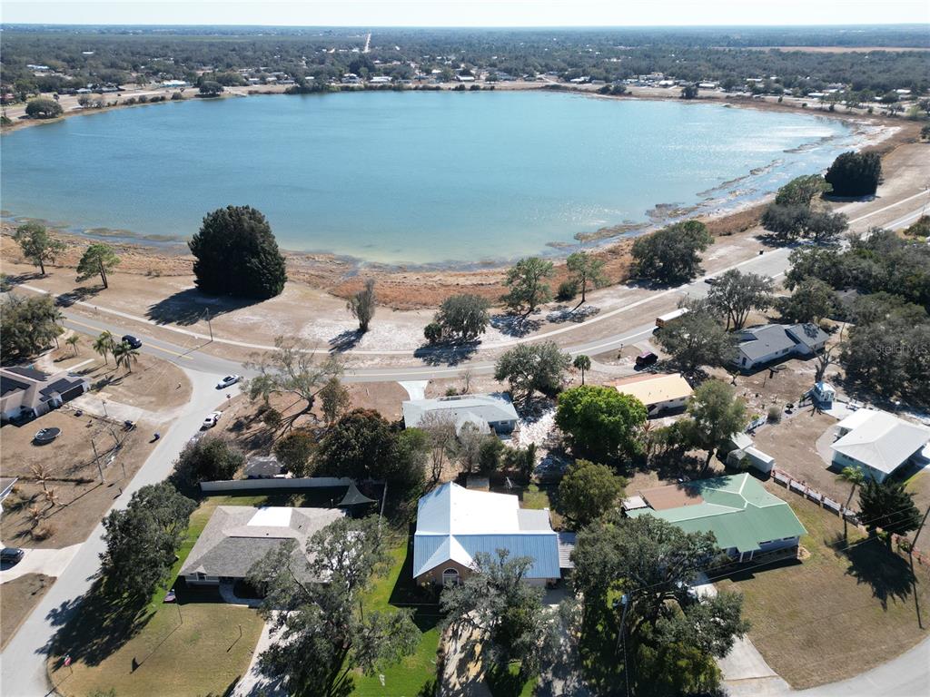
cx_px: 465
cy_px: 348
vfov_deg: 56.8
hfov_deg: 71.6
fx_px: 645
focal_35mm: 24
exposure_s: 1/2500
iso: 200
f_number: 1.7
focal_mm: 6.72
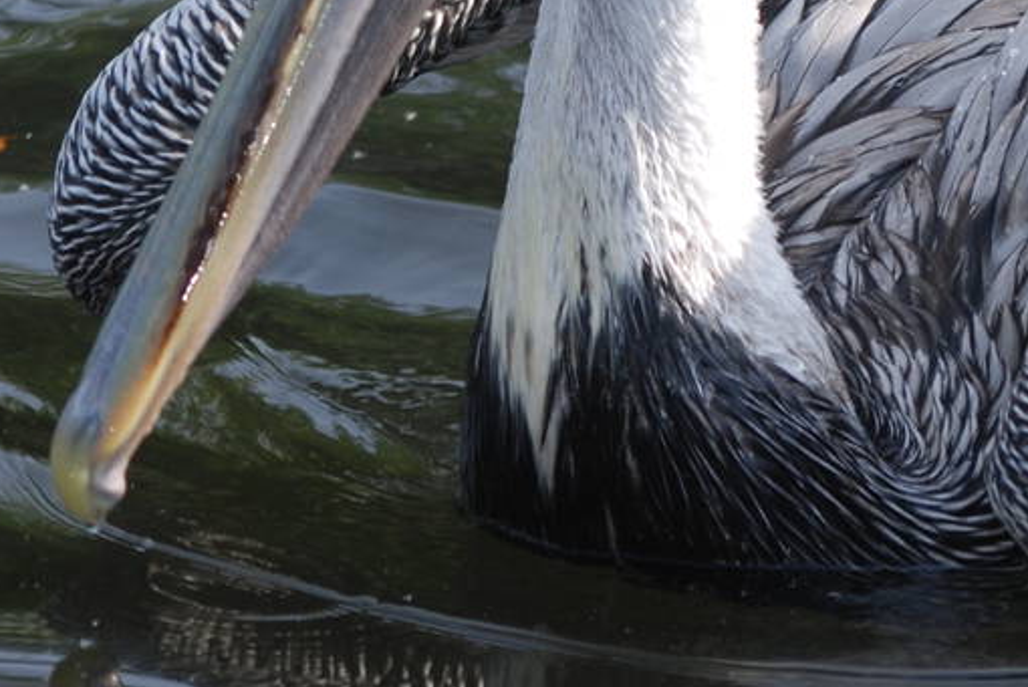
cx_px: 710
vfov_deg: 2.2
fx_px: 18164
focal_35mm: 636
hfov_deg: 3.2
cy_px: -346
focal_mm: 135
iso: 100
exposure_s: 1/200
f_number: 6.3
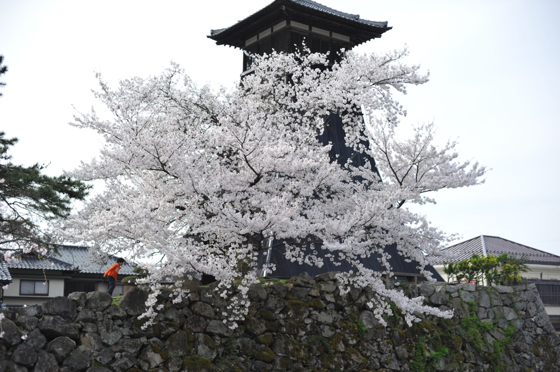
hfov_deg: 39.6
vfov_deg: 26.9
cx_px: 280
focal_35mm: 50
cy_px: 186
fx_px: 777
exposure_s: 1/4000
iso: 400
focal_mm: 50
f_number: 2.8
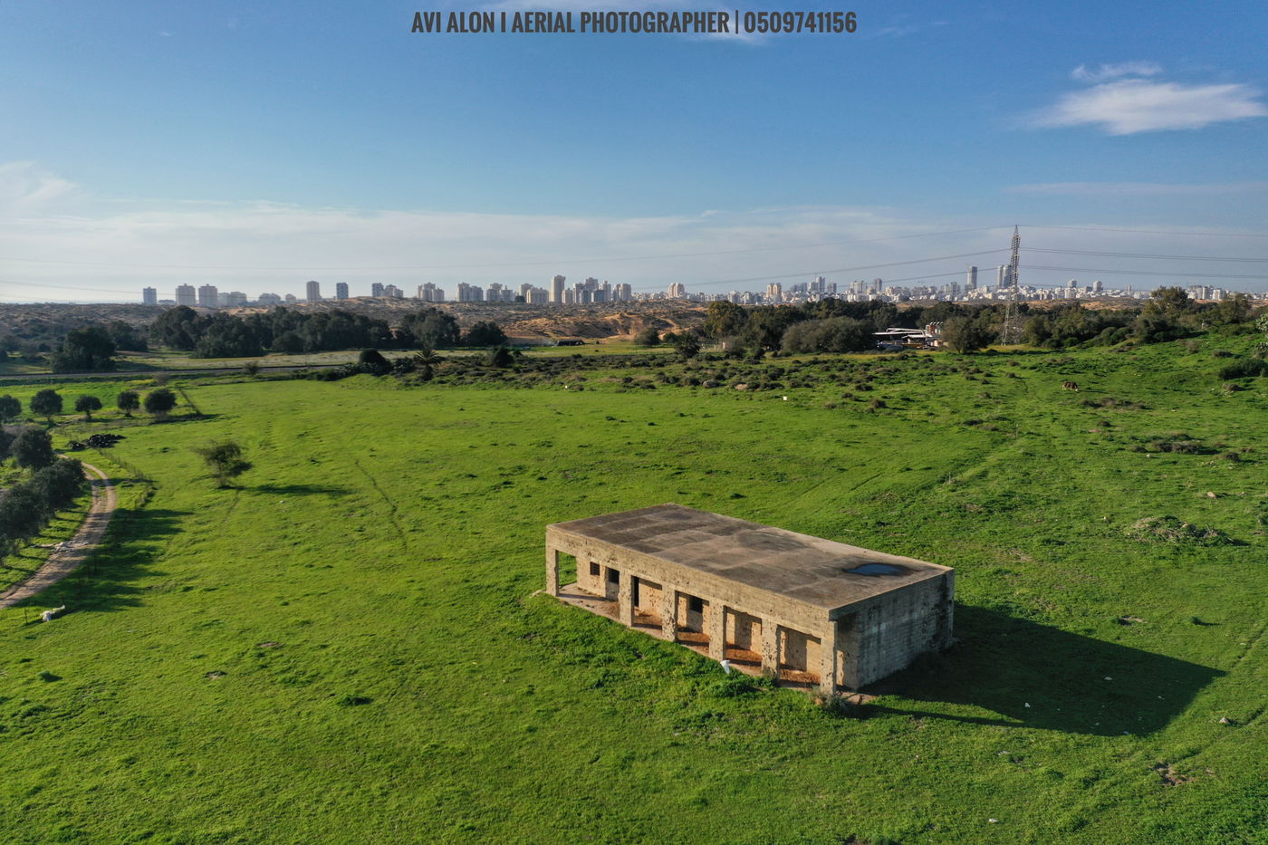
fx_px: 986
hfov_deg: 65.5
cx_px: 634
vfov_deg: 46.4
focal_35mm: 28
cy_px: 422
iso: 100
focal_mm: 10.26
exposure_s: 1/1600
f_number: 4
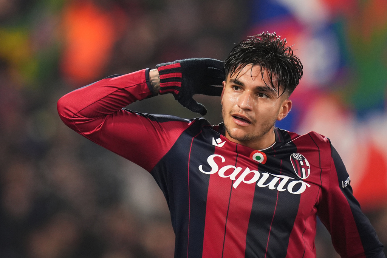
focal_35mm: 400
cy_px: 129
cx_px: 194
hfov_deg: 5.2
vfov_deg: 3.4
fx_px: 4300
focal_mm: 400
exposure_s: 1/1250
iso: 2500
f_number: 3.2
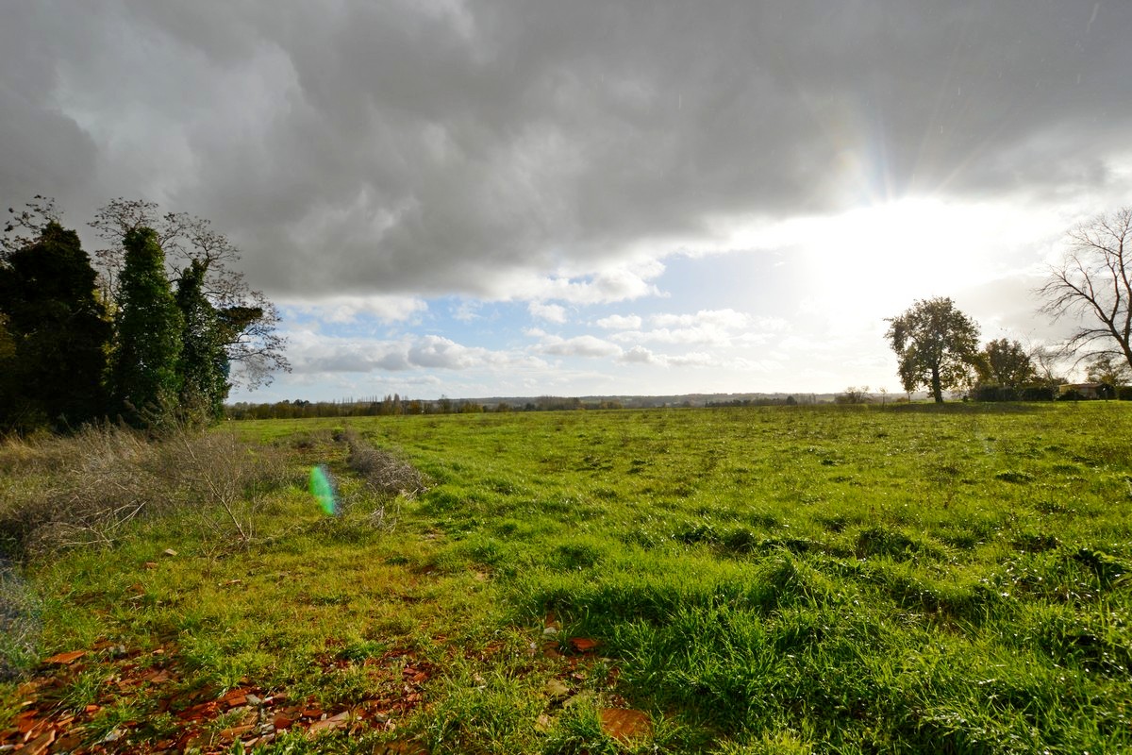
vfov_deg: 77.3
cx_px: 566
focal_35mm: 15
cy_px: 378
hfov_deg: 100.4
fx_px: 472
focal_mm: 10
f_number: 9
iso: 100
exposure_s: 1/320
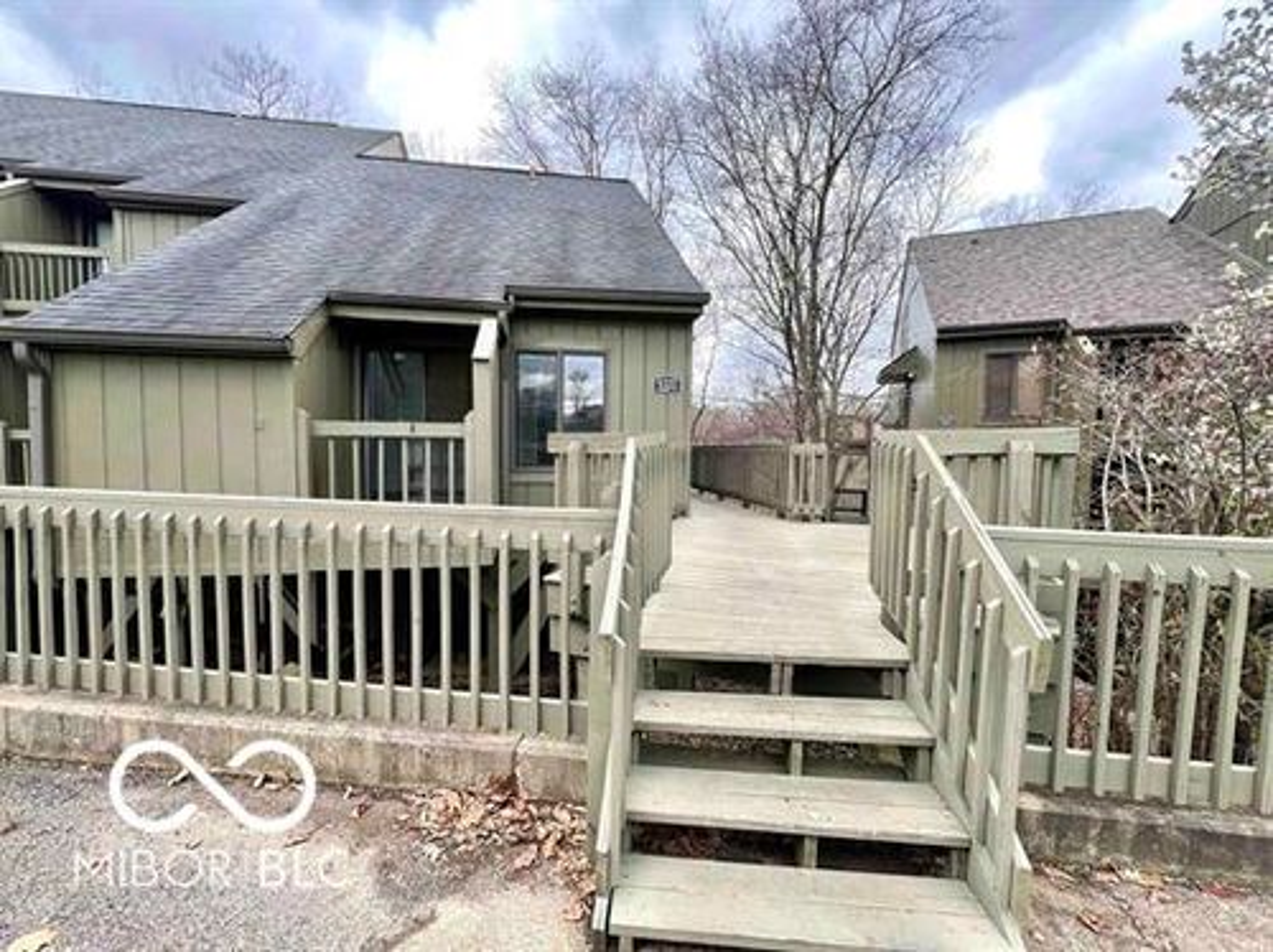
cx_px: 636
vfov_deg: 89.8
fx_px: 478
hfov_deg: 106.2
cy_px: 476
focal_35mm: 13
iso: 32
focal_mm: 1.57
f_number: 1.8
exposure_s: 1/215
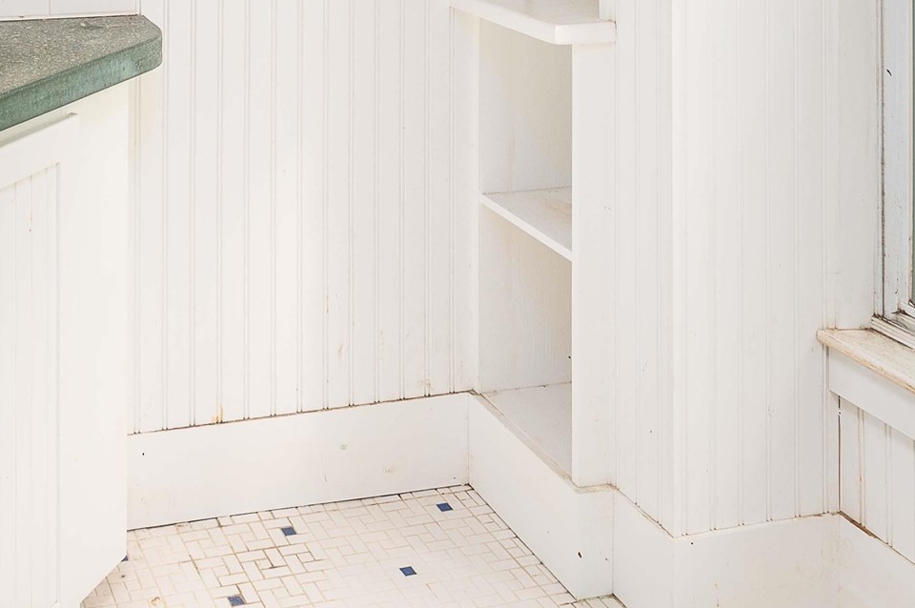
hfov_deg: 38.6
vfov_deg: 23.7
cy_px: -238
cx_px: 109
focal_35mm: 48
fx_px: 1219
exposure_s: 1/4
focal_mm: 15
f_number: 9
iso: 320
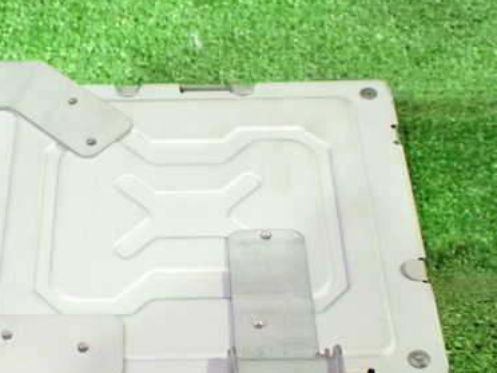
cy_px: 251
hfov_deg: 27.2
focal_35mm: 71
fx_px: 1019
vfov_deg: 20.6
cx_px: 160
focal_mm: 7.84
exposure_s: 1/40
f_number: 2.9
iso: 1600
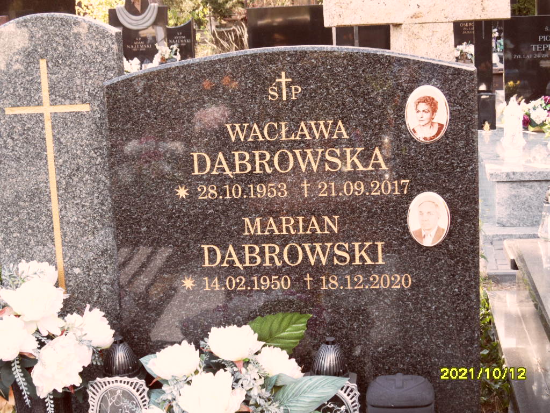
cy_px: 206
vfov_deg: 24.4
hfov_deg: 32.2
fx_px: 953
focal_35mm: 60
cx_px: 275
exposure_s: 1/60
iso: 100
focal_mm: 10.3
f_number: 4
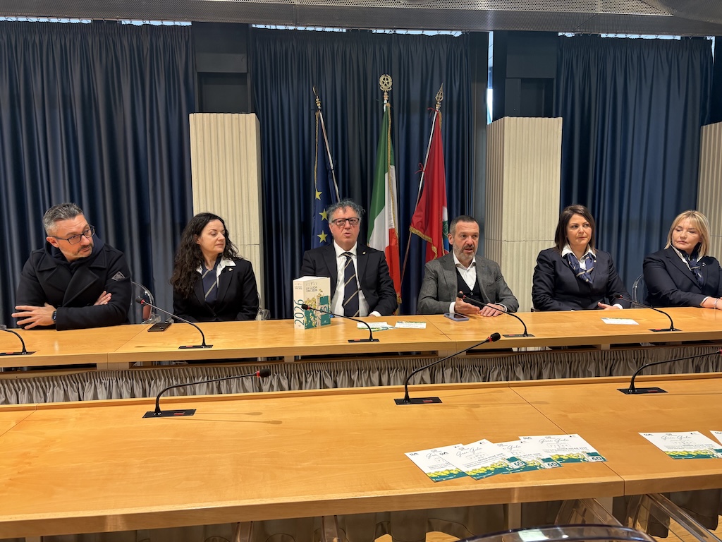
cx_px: 361
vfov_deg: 53.1
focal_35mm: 26
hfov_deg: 67.3
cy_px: 271
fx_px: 542
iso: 125
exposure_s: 1/50
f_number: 1.6
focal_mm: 5.96
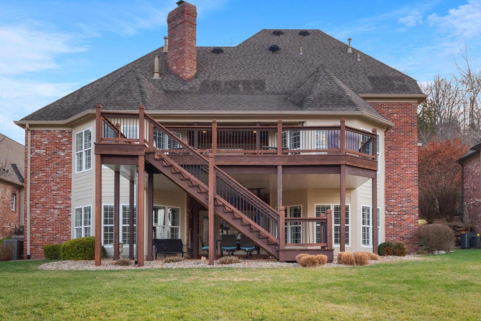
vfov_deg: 36.0
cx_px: 240
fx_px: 494
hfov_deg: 51.9
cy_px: 157
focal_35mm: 37
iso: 400
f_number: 8
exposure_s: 1/80
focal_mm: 18
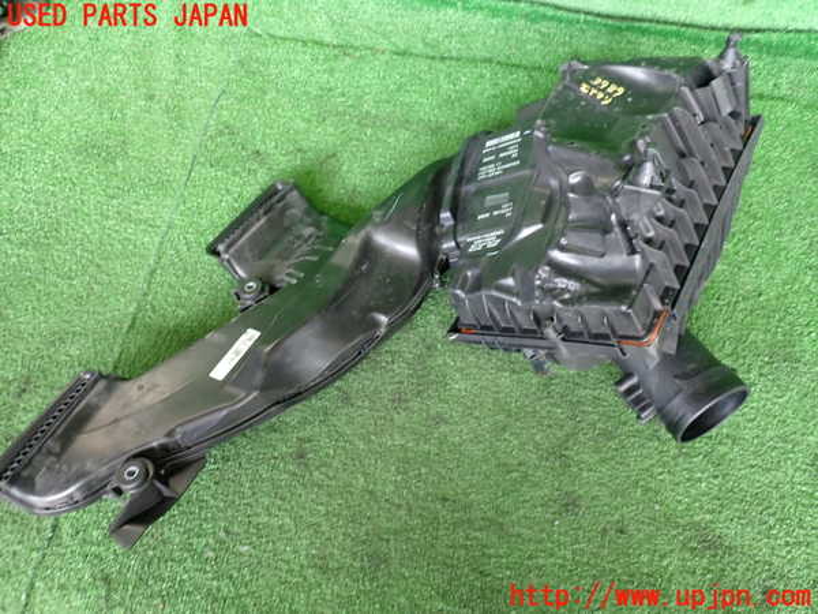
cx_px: 409
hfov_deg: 60.0
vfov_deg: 46.8
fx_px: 709
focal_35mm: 30
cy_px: 307
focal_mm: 5.4
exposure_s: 1/50
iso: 200
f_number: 2.3
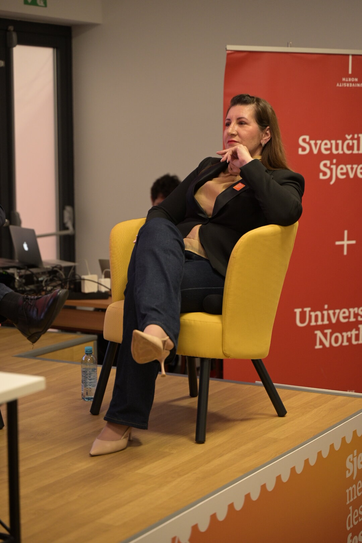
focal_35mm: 75
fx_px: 1131
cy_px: 272
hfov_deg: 18.2
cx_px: 181
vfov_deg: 27.0
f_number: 2.8
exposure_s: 1/200
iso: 1250
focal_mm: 75
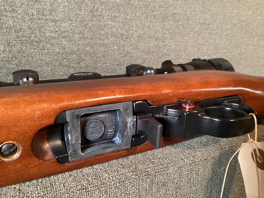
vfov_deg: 45.4
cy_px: 99
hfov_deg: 58.3
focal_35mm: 31
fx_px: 236
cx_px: 132
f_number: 2.4
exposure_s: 1/30
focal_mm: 3.3
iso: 320
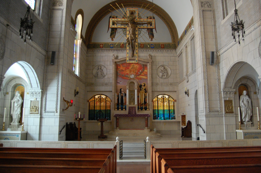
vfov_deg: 47.8
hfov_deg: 67.4
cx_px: 130
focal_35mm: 27
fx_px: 196
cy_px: 86
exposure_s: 1/4
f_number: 3.5
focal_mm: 18
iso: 1600
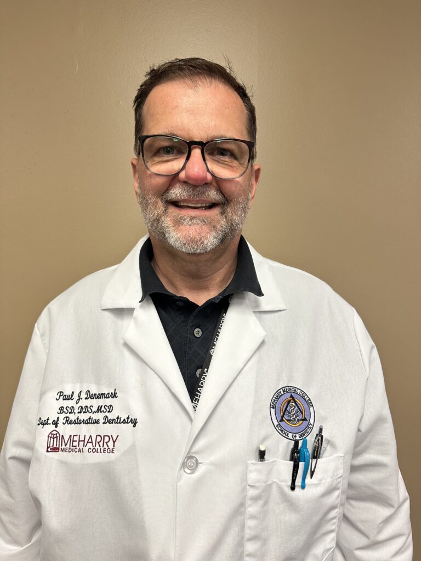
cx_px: 210
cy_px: 280
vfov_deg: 71.6
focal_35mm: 24
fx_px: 389
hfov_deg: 56.8
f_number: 1.78
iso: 160
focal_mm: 6.86
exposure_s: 1/60
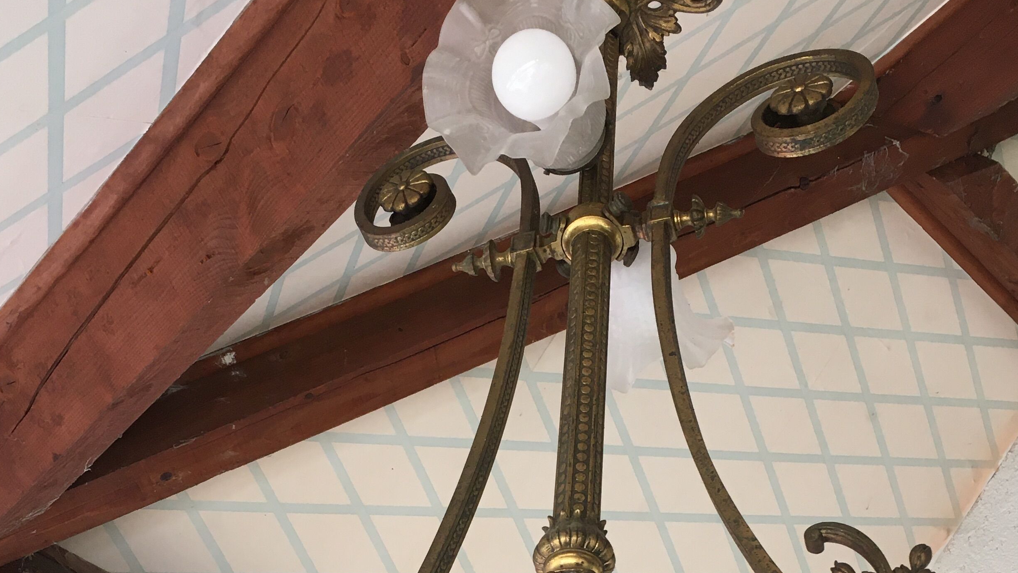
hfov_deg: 39.9
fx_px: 1404
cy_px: 642
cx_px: 532
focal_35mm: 52
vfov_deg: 21.8
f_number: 2.2
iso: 40
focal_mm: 4.15
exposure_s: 1/33
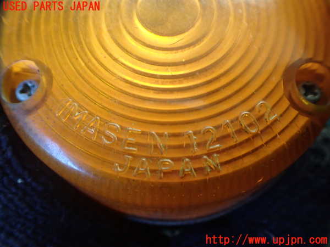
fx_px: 286
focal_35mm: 30
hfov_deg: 60.0
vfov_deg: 46.8
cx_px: 165
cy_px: 124
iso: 500
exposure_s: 1/125
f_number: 2.3
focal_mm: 5.4
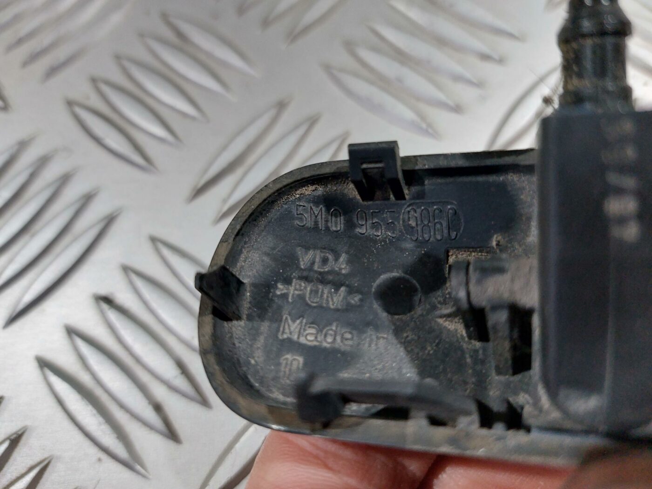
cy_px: 244
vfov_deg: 54.9
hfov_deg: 69.4
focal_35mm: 25
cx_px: 326
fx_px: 471
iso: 250
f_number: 1.8
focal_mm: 5.23
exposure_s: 1/50
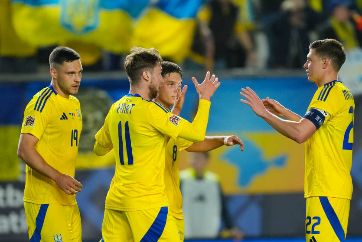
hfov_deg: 5.2
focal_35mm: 400
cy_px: 121
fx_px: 4023
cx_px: 181
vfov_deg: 3.4
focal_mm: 400
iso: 3200
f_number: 2.8
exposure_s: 1/1600
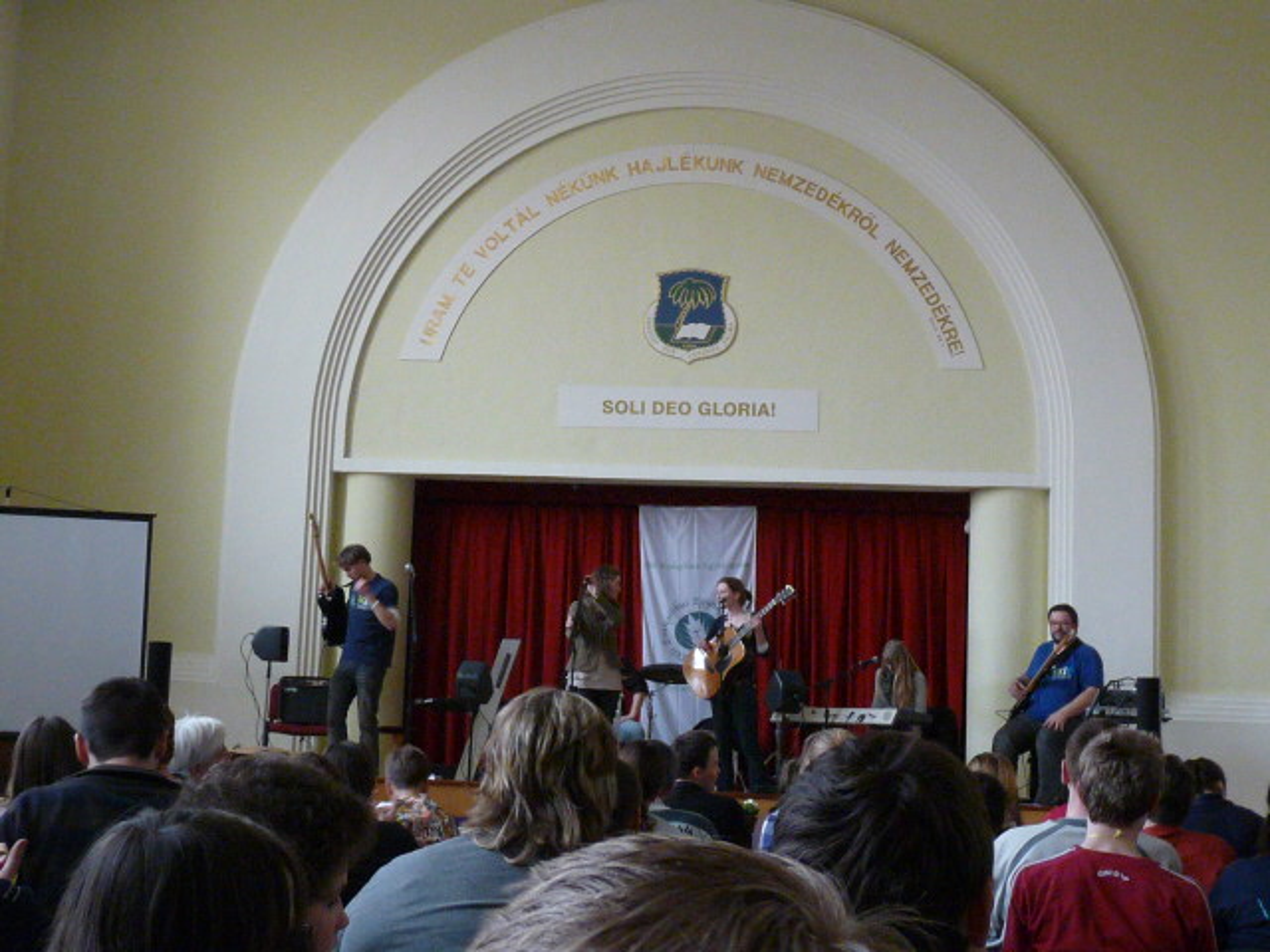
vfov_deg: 25.7
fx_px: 2091
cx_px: 635
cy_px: 476
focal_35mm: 57
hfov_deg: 33.8
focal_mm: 5.9
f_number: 3
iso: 400
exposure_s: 1/30
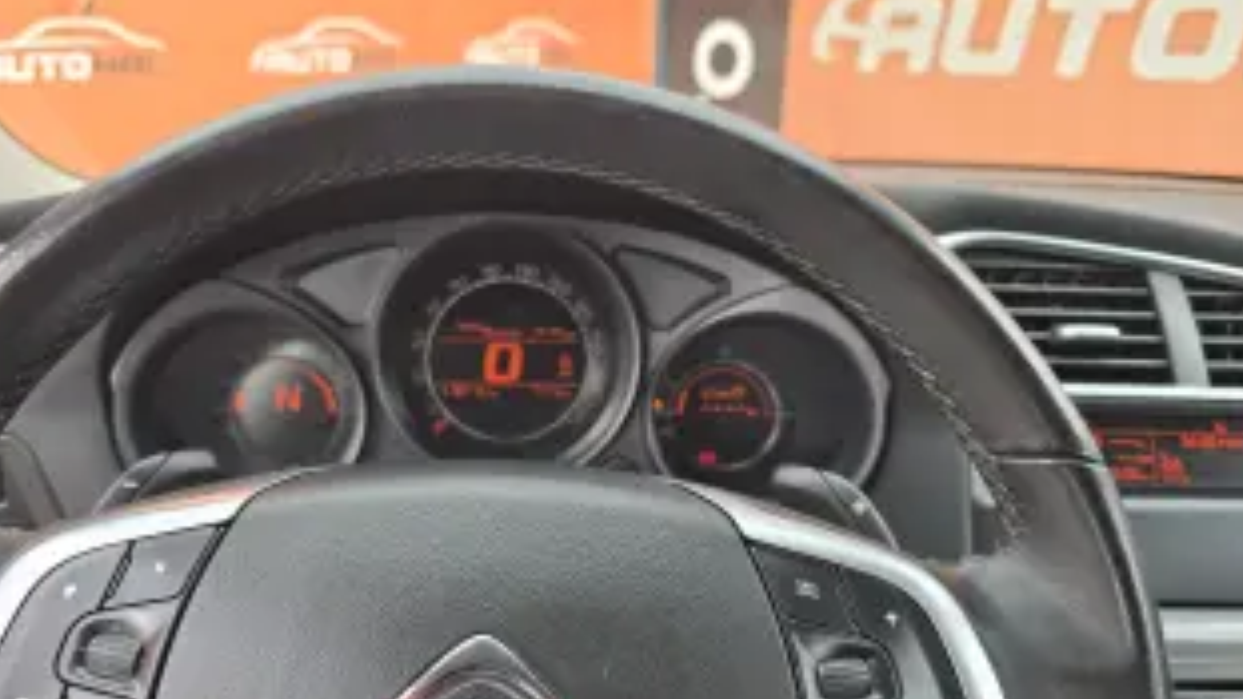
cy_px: 371
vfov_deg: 40.2
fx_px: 956
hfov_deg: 65.9
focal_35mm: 29
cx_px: 556
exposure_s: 1/180
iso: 32
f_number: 1.7
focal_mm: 6.3
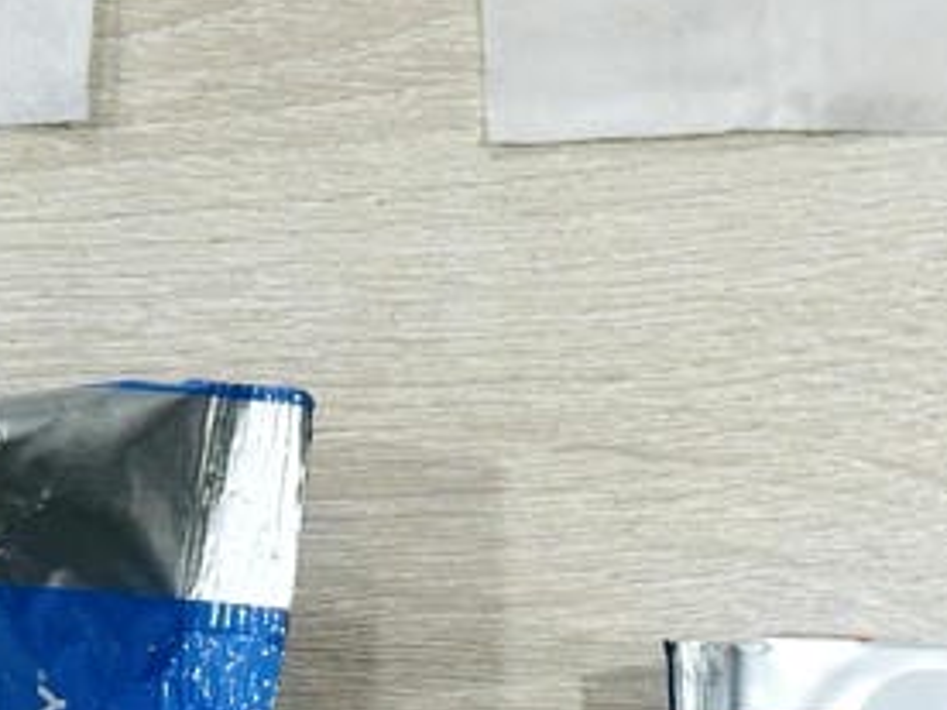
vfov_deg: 7.1
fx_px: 5718
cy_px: 154
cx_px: 38
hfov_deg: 9.4
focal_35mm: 209
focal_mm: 6.86
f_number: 1.78
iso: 50
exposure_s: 1/60
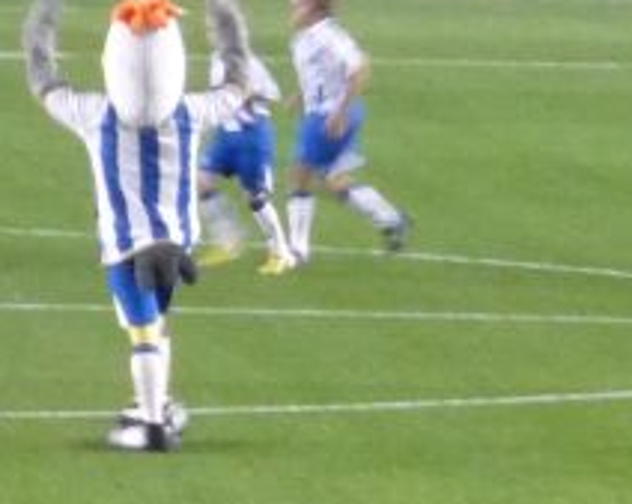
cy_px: 245
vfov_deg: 2.0
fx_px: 14159
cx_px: 1494
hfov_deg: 2.5
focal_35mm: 758
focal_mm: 24.4
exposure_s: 1/25
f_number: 5.4
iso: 800
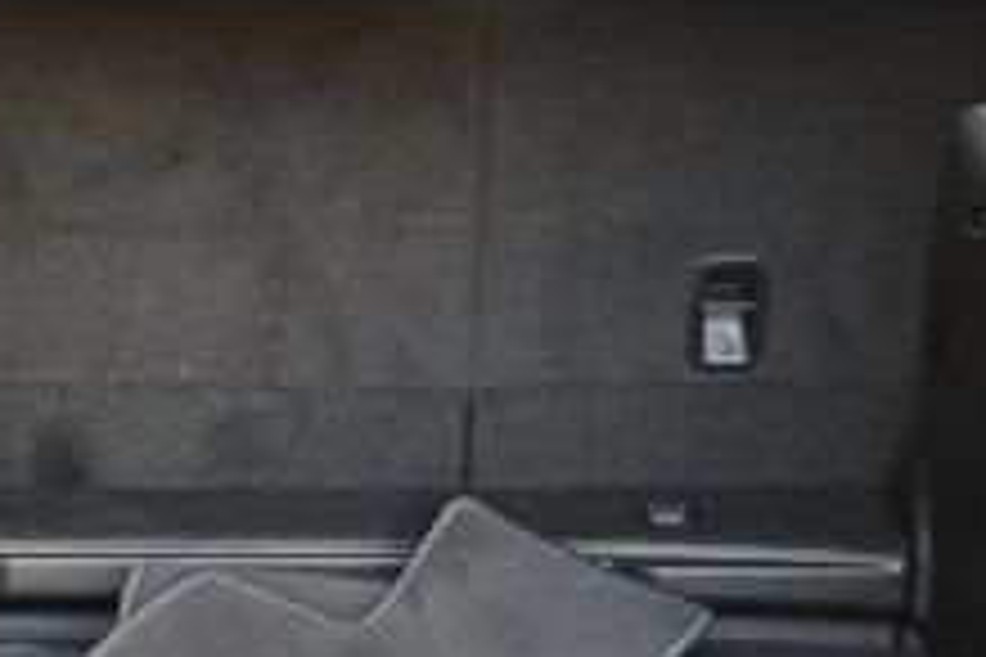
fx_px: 2876
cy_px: 268
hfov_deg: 19.4
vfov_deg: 13.0
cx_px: 360
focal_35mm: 105
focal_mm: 24
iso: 800
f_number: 3.8
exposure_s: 1/200
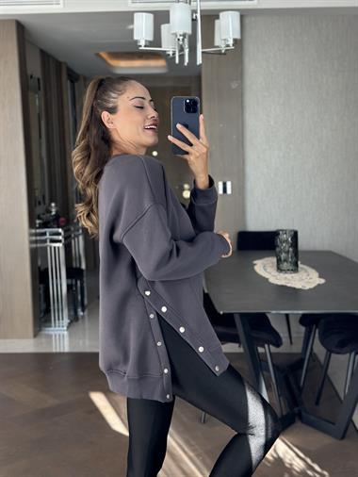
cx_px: 179
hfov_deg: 30.3
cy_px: 238
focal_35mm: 48
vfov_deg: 39.6
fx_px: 661
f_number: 1.78
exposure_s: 1/195
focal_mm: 6.86
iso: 80
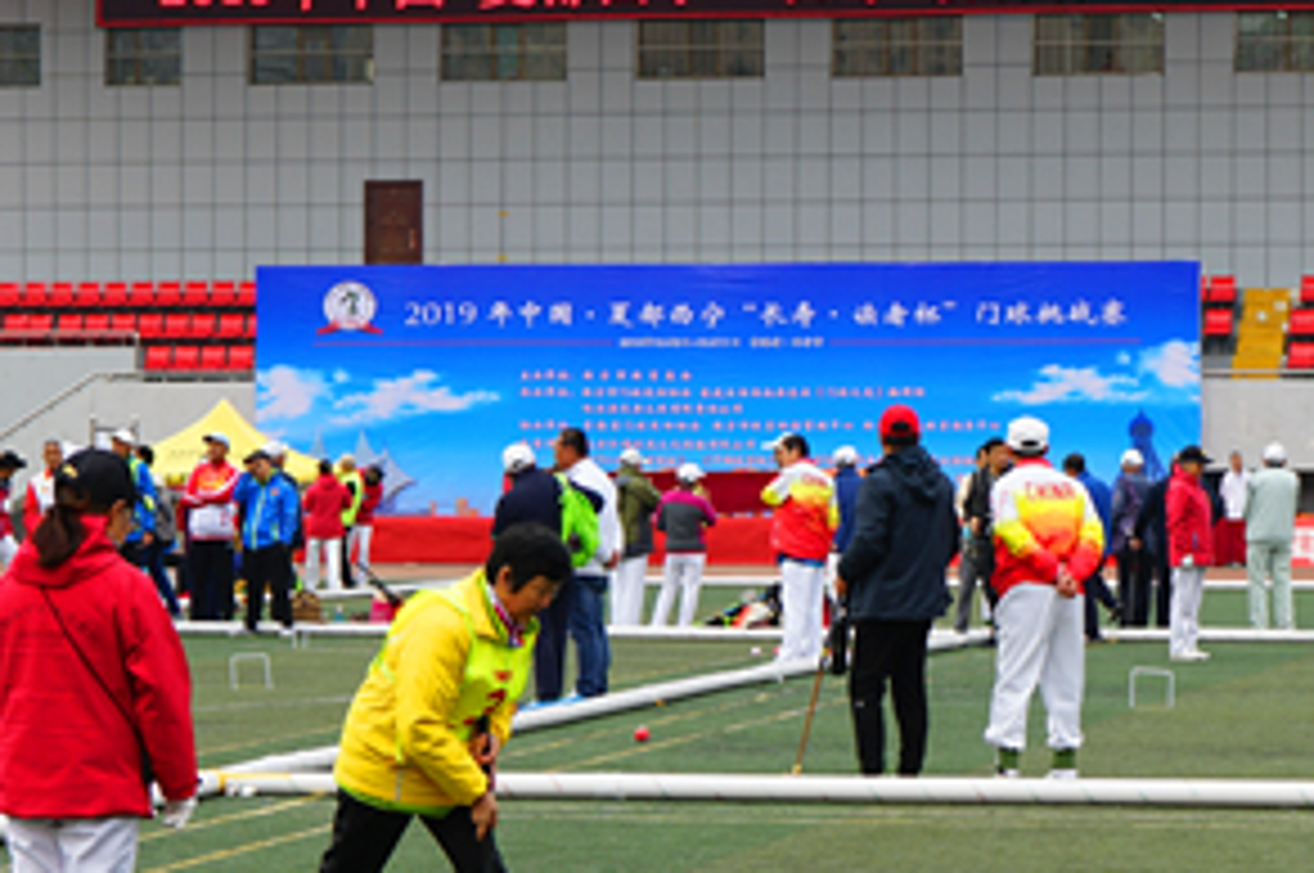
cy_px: 508
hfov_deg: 20.7
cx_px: 396
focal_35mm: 98
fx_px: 3573
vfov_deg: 13.9
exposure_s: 1/80
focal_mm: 52
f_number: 7.1
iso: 100
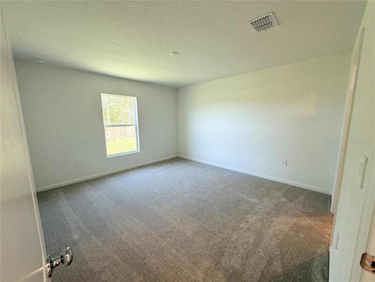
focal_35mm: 14
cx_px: 188
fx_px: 152
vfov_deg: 85.7
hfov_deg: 102.1
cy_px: 141
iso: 125
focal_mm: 2.22
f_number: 2.2
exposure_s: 1/120
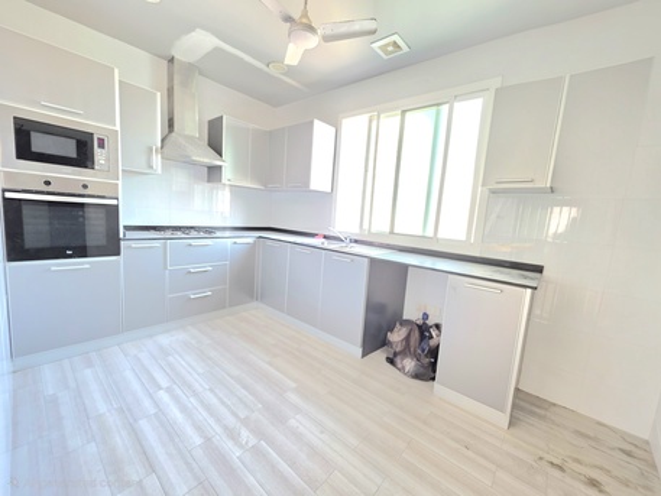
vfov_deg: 89.9
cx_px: 330
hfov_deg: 106.2
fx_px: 248
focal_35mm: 13
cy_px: 248
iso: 160
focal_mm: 2.2
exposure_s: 1/50.3
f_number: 1.9
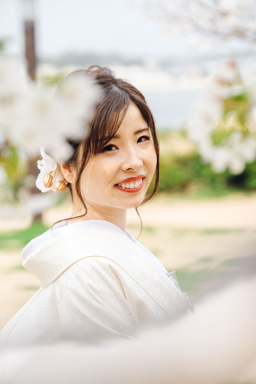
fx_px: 1515
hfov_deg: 9.7
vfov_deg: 14.4
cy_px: 192
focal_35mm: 142
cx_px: 128
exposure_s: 1/500
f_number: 4
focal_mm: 94.5
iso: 160
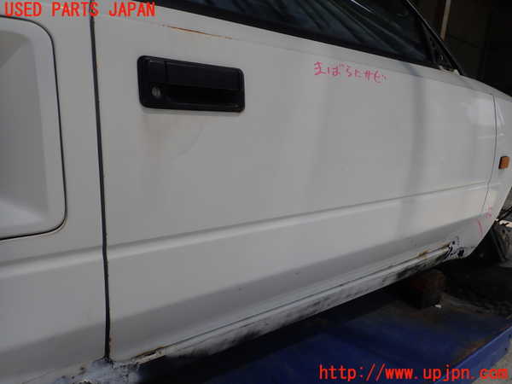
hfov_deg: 69.4
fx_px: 370
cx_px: 256
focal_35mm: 25
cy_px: 192
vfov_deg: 54.9
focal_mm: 4.5
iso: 100
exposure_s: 1/160
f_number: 8
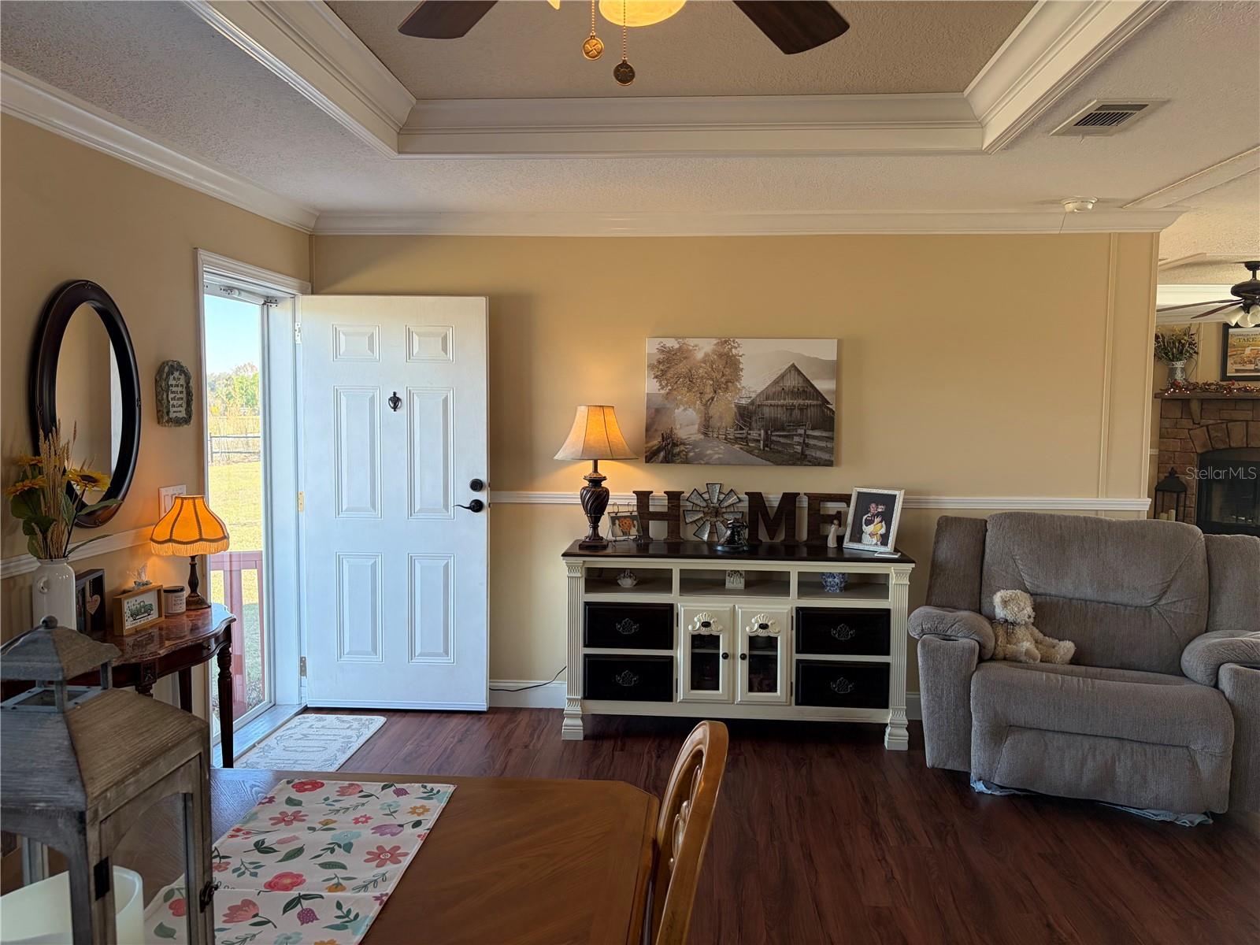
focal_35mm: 26
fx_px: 946
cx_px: 630
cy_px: 472
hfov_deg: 67.3
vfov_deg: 53.1
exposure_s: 1/210
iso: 100
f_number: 1.6
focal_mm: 5.96
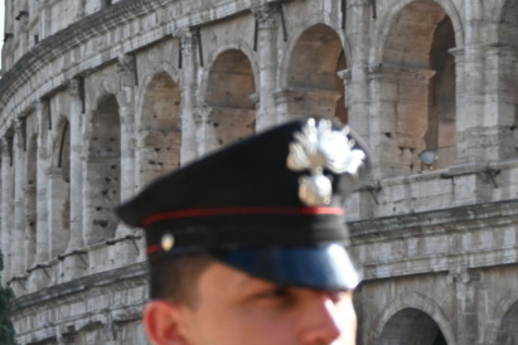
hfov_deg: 10.8
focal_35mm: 187
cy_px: 279
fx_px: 2691
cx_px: 618
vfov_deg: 7.3
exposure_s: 1/2000
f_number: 4.5
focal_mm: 40
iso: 560
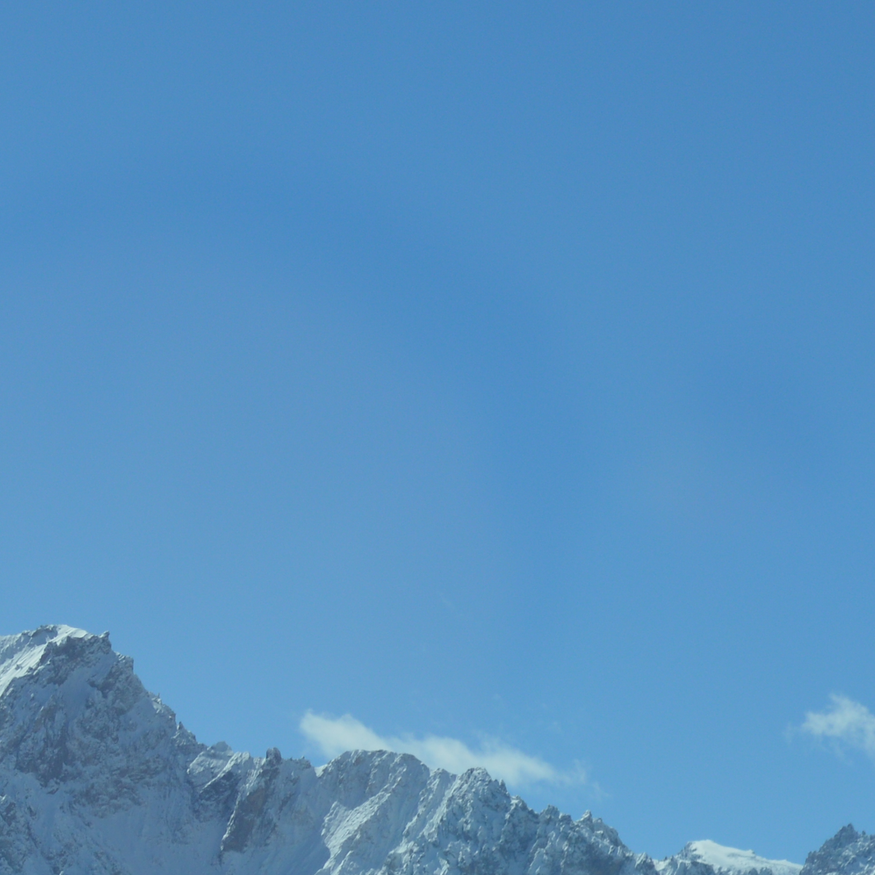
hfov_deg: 6.2
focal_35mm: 280
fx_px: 7999
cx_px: -396
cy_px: 647
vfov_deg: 6.3
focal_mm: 55
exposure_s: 1/400
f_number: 10
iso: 100
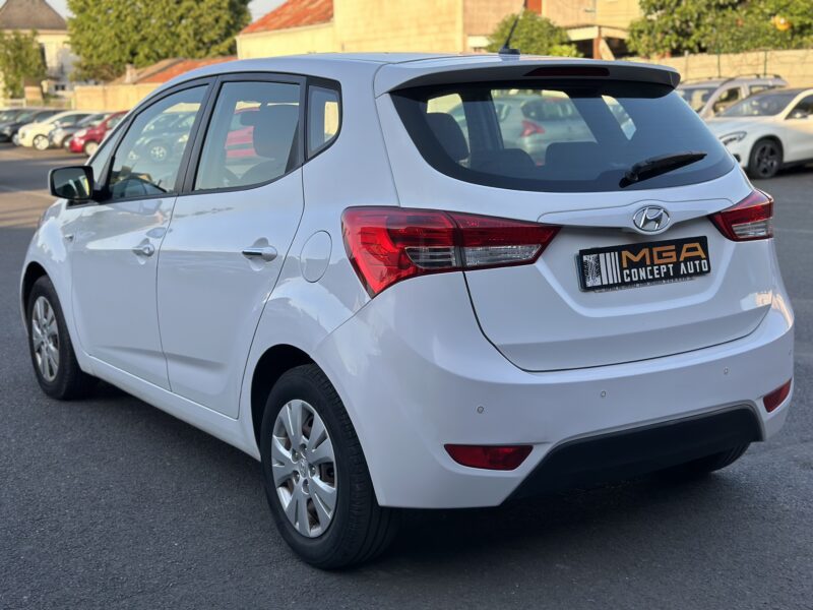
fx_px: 1127
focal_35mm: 48
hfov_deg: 39.7
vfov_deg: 30.3
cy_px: 305
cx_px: 406
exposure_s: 1/830
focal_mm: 6.86
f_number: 1.78
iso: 80
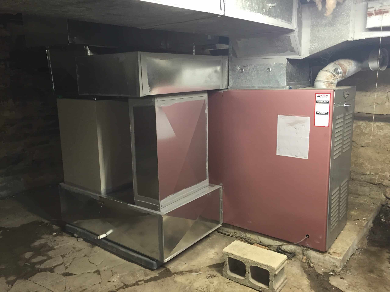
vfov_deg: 48.2
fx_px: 327
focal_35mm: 29
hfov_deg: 61.7
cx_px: 195
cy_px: 146
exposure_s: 1/30
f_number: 2.2
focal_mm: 4.15
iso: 125
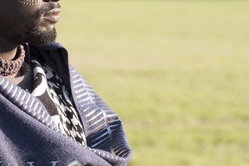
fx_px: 1971
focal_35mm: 285
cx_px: 57
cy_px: 67
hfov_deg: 7.2
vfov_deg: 4.8
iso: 200
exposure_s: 1/200
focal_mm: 102.2
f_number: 5
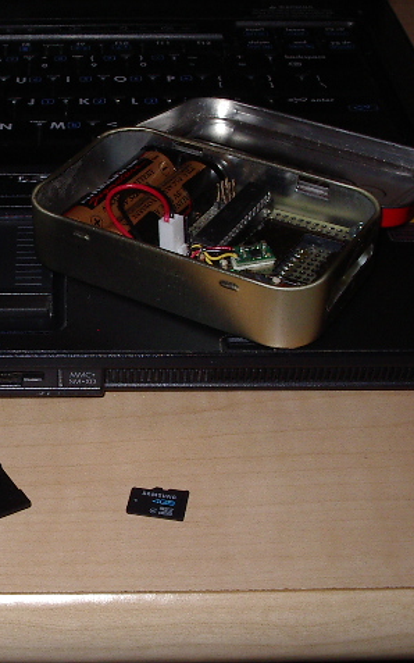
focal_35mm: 74
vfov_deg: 27.9
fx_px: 1336
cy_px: 331
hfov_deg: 17.2
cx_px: -14
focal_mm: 7.8
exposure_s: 1/60
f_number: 5.5
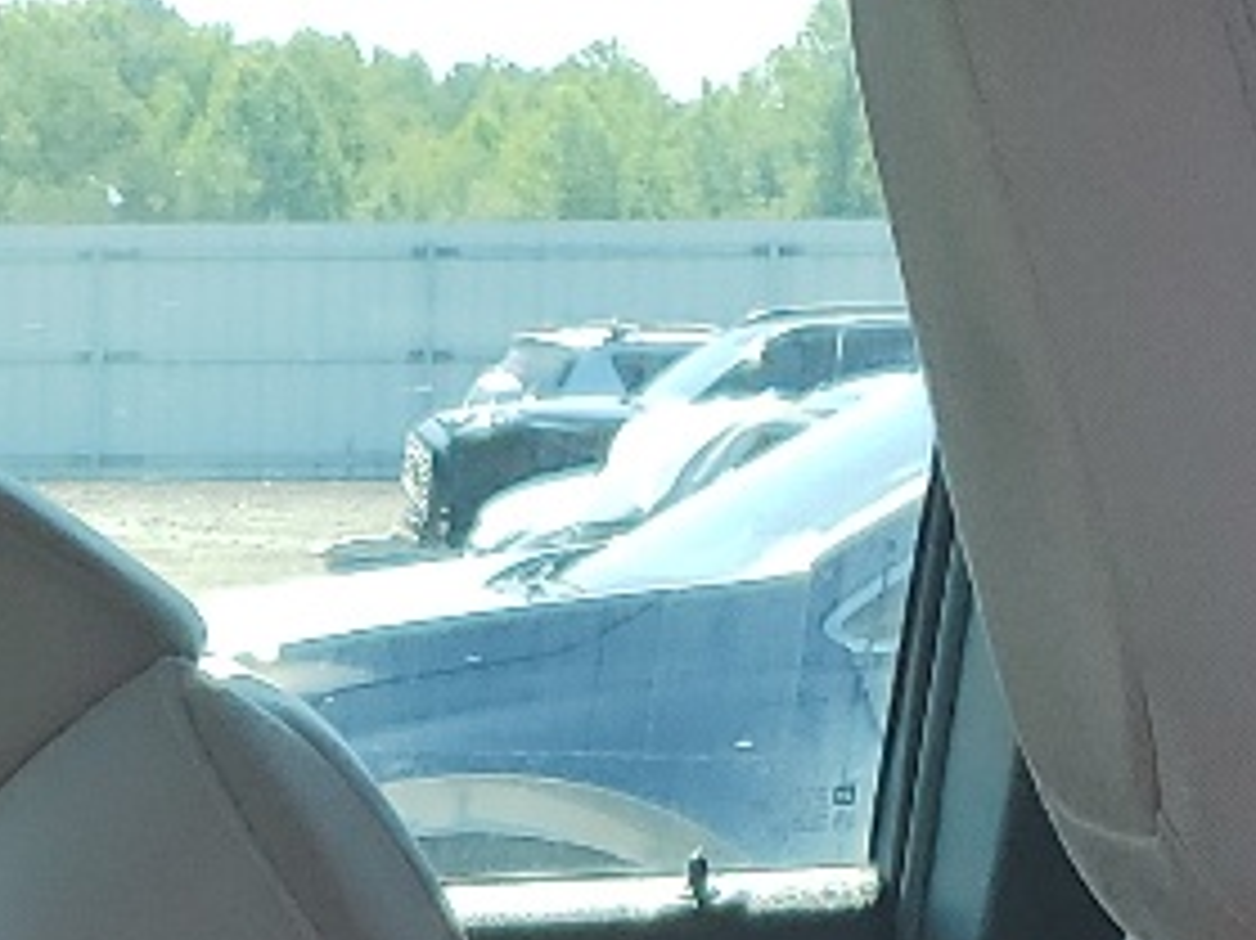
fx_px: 5404
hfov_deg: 13.0
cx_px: -108
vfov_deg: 9.2
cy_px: 2046
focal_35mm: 149
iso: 50
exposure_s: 1/769
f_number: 1.5
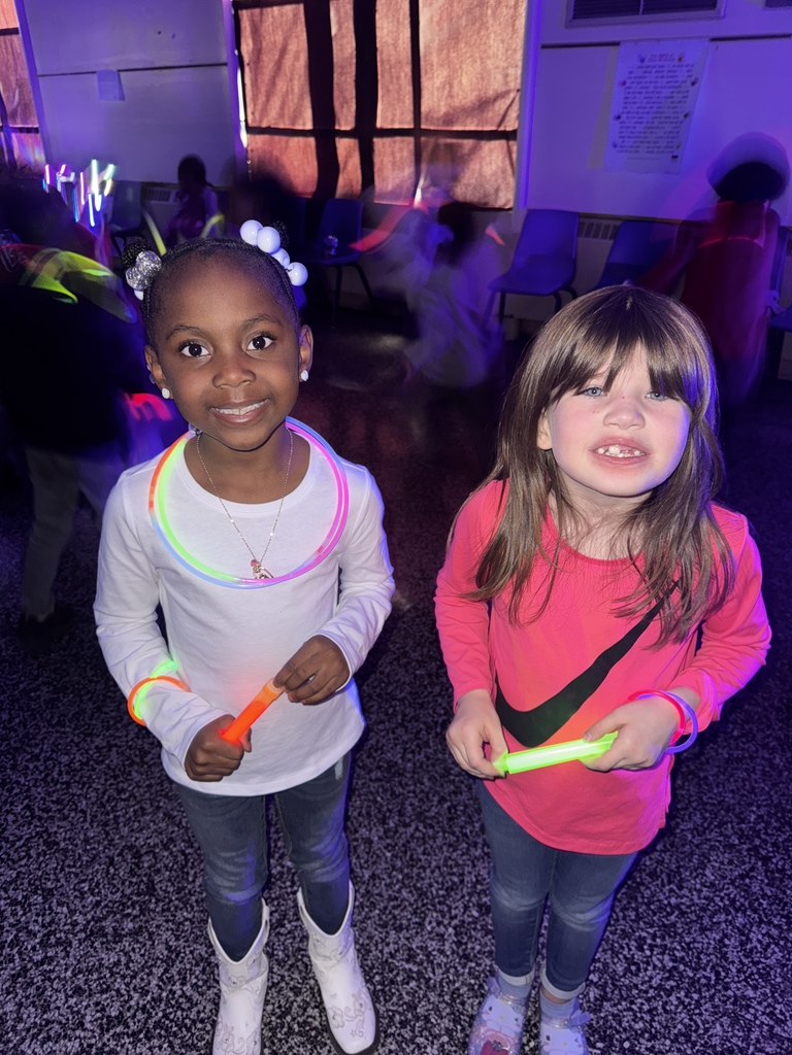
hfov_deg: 56.8
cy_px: 528
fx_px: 732
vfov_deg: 71.6
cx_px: 396
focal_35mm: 24
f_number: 1.78
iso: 64
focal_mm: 6.76
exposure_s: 1/4
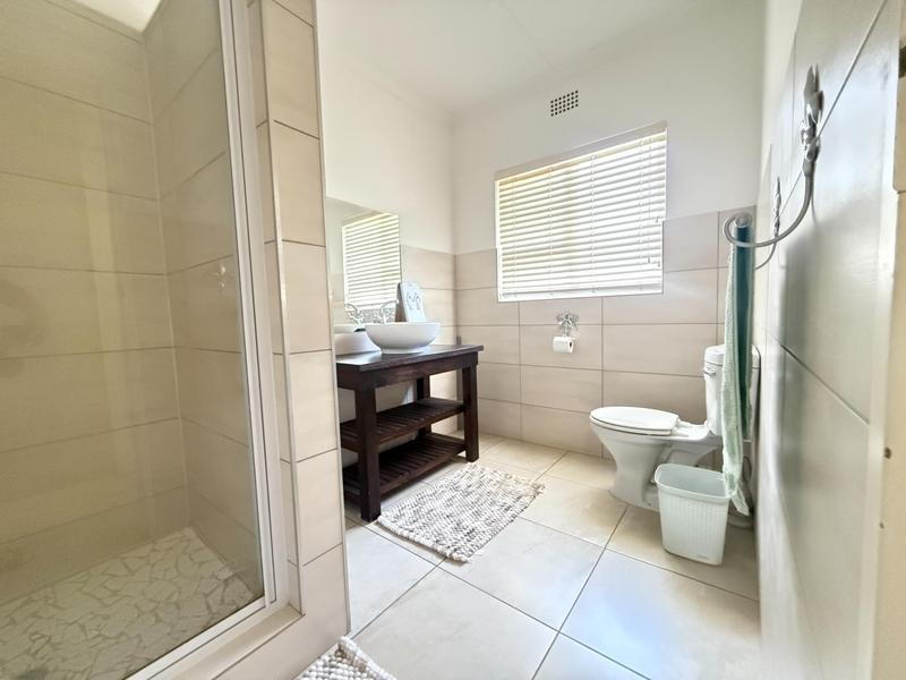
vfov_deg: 85.7
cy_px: 340
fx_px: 366
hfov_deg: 102.1
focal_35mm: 14
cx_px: 453
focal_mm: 2.22
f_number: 2.2
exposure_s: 1/50
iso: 1250
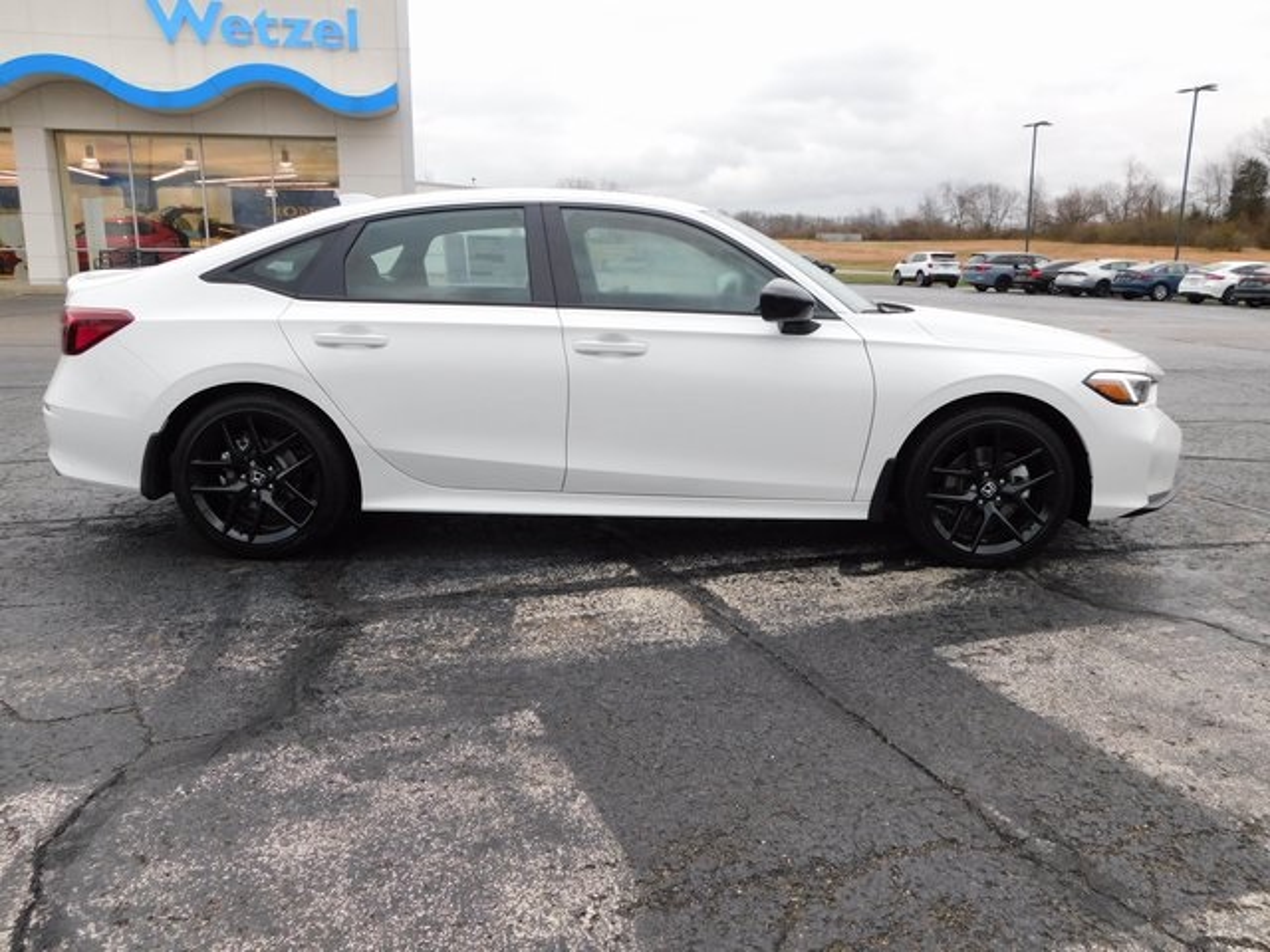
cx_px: 635
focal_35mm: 28
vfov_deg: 49.7
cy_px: 476
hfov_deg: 63.4
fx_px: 1027
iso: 125
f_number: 3.2
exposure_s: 1/60
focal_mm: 4.9
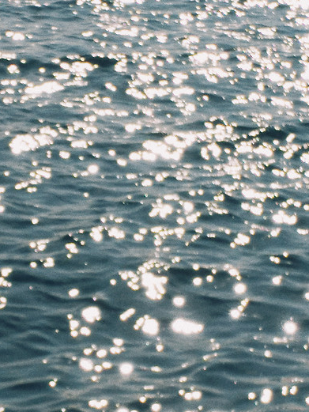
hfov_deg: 38.8
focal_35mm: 36
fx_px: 428
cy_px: 186
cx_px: 85
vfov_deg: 51.3
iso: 52
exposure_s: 1/7109
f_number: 2
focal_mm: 3.79
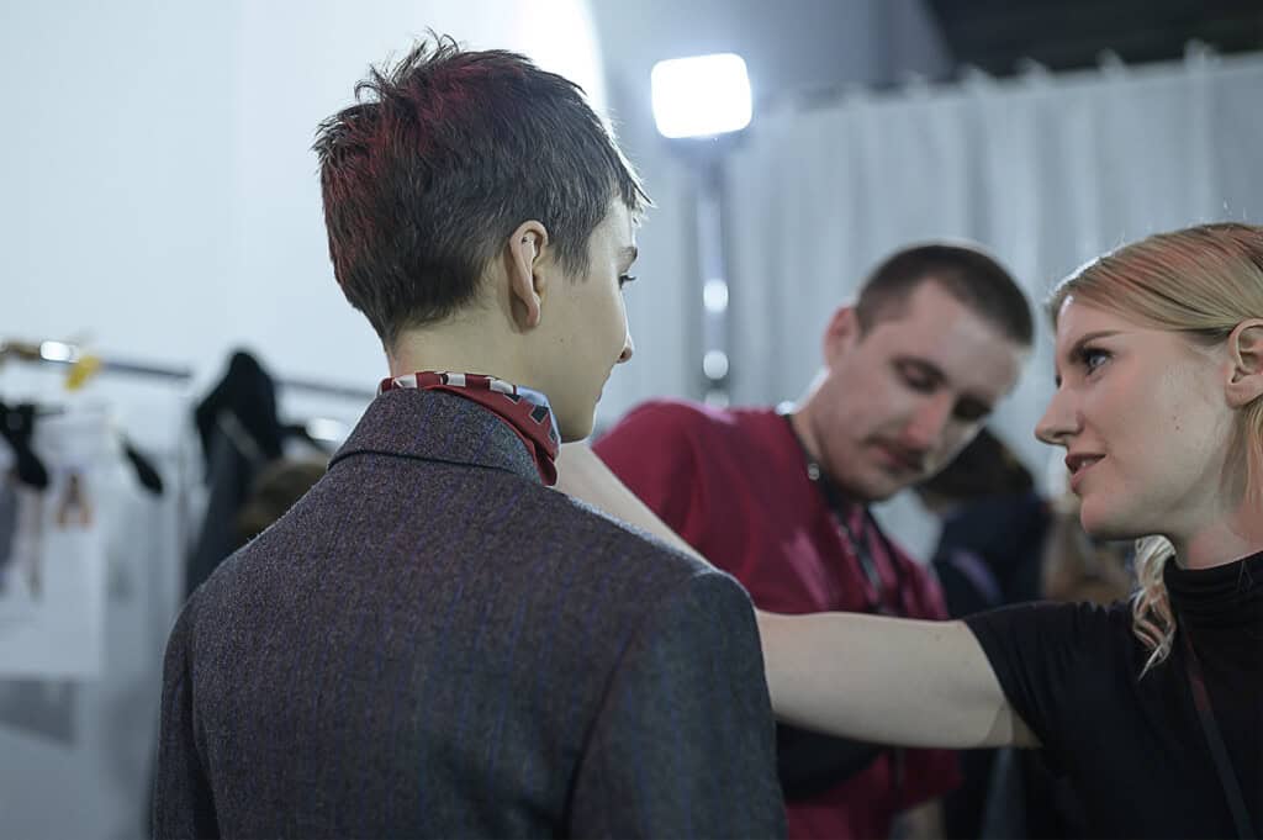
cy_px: 420
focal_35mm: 35
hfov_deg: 54.5
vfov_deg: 37.8
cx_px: 632
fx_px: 1227
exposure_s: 1/800
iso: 500
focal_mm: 35
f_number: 2
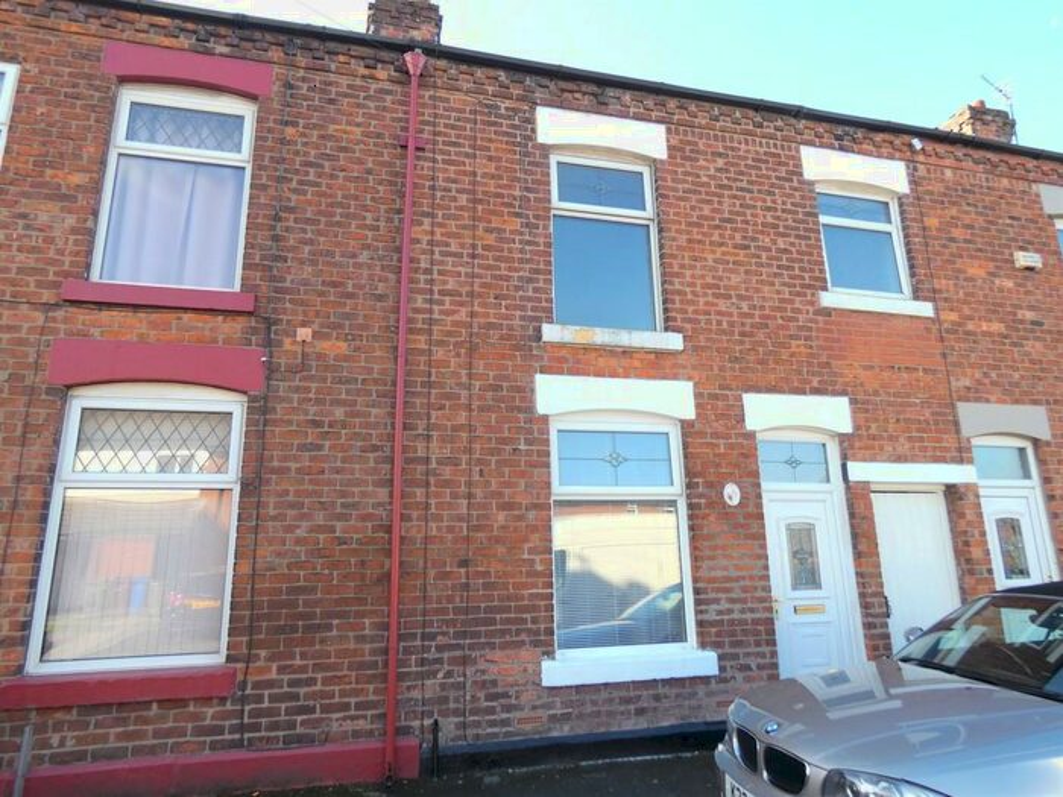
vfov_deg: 66.0
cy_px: 398
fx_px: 614
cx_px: 532
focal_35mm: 20
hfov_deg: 81.7
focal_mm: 3.6
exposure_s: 1/160
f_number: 2.8
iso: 80
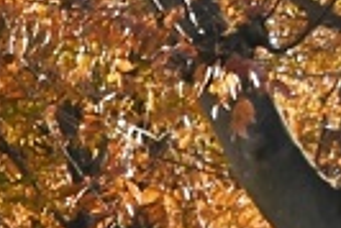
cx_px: -633
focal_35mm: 248
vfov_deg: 5.4
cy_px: 571
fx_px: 2352
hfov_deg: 7.4
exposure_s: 1/200
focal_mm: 22
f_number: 7.1
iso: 100
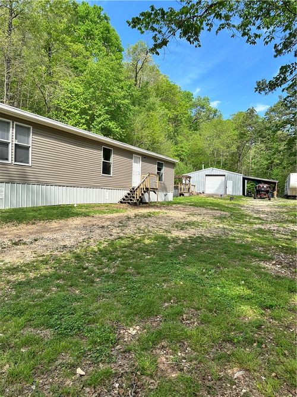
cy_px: 198
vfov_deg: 71.6
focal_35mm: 24
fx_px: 275
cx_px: 148
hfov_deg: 56.8
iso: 80
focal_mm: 6.86
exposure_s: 1/2299
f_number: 1.78
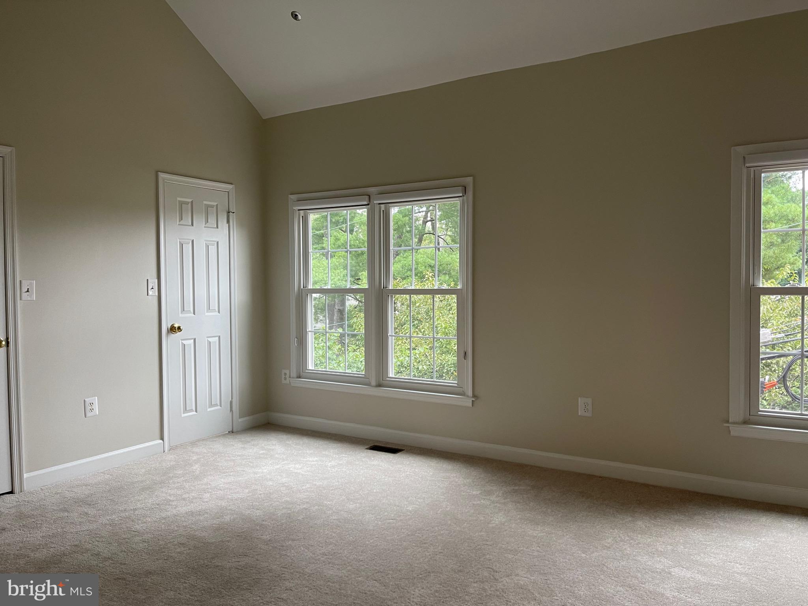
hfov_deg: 67.3
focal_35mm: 26
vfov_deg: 53.1
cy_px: 303
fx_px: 607
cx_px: 404
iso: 80
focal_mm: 5.1
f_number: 1.6
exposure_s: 1/60
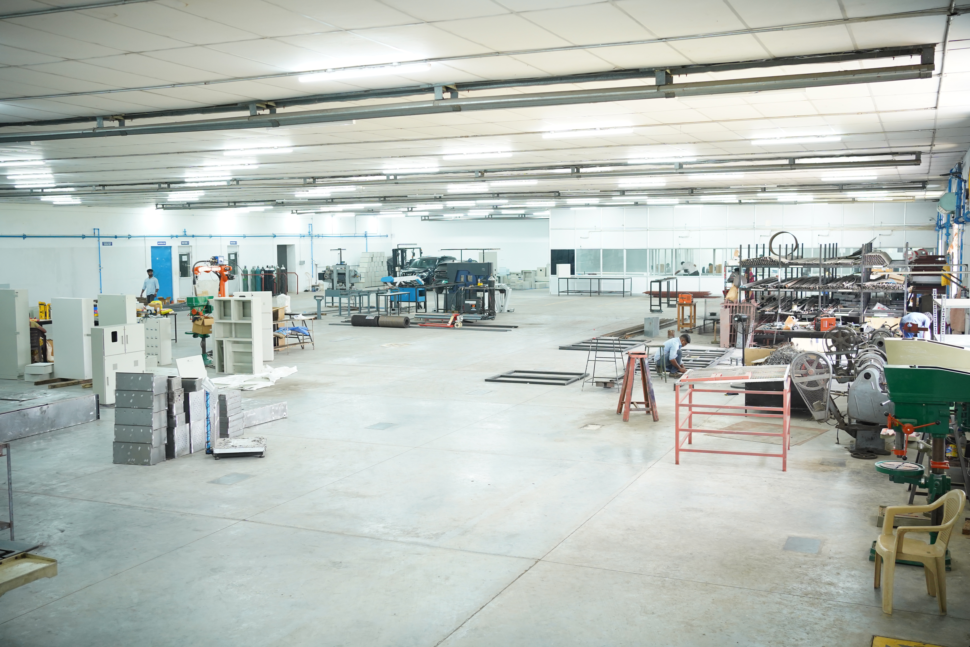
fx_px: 943
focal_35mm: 35
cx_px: 485
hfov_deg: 54.4
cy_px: 324
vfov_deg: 37.9
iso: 2000
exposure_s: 1/125
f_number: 3.5
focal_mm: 35
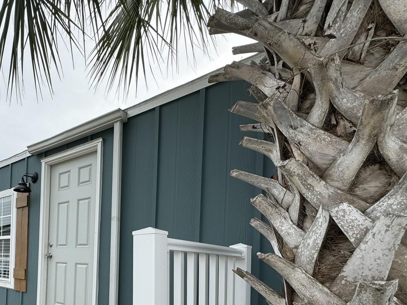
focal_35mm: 25
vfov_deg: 50.3
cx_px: 81
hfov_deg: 63.4
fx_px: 294
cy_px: 259
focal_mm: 2.22
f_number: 2.2
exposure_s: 1/741
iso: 40
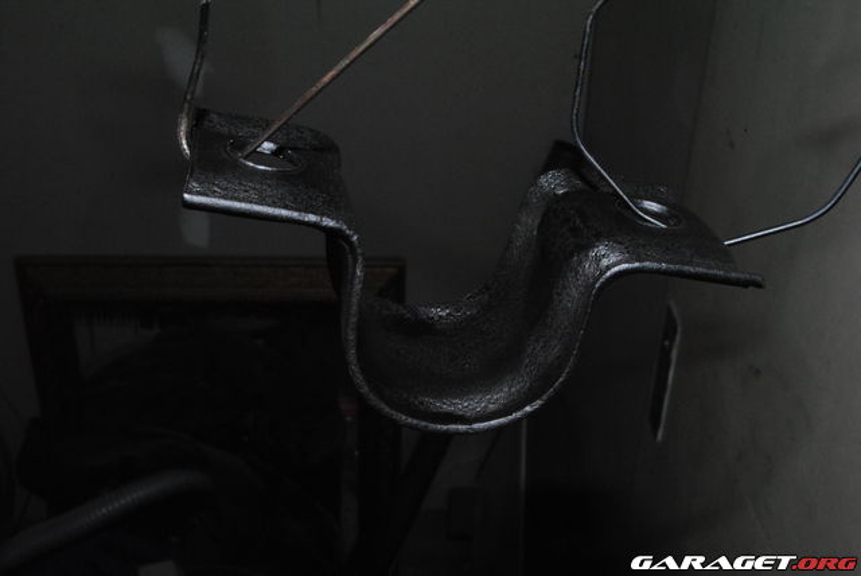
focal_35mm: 48
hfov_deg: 41.1
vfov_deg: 28.1
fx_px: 1149
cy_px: 288
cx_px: 430
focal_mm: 32
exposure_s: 1/200
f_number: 29
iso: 800
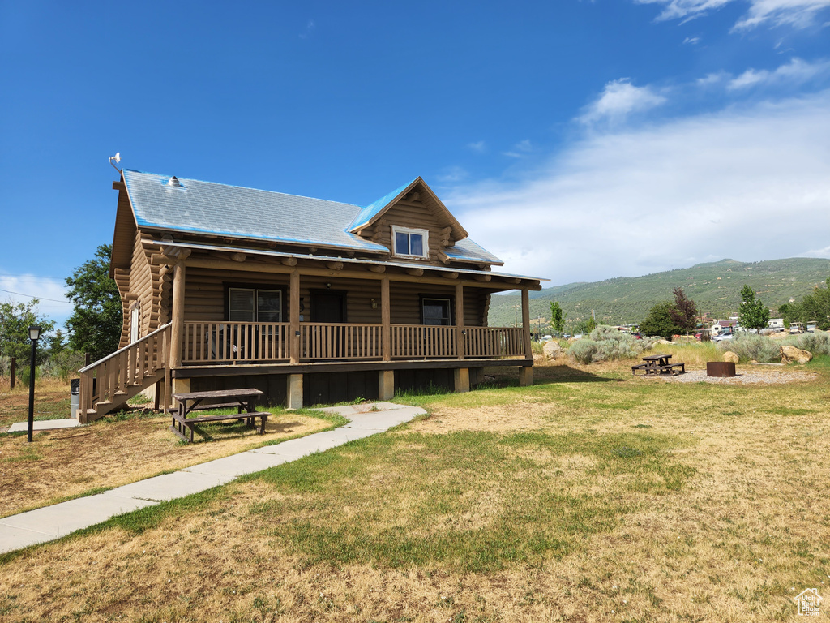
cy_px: 312
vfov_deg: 58.9
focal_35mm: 23
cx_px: 415
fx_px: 551
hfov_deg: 73.9
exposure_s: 1/1321
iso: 20
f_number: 1.8
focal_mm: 5.4
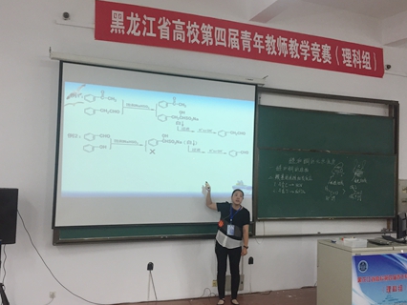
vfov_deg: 41.8
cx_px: 206
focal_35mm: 34
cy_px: 152
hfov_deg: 53.9
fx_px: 400
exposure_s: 1/33
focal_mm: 4.15
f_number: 2.2
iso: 40
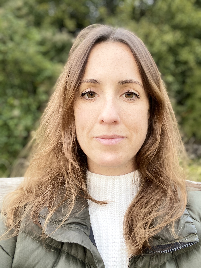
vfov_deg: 60.0
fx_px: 232
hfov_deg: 46.8
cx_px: 100
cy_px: 134
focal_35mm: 30
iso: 160
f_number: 2.2
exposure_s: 1/60
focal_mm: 2.71
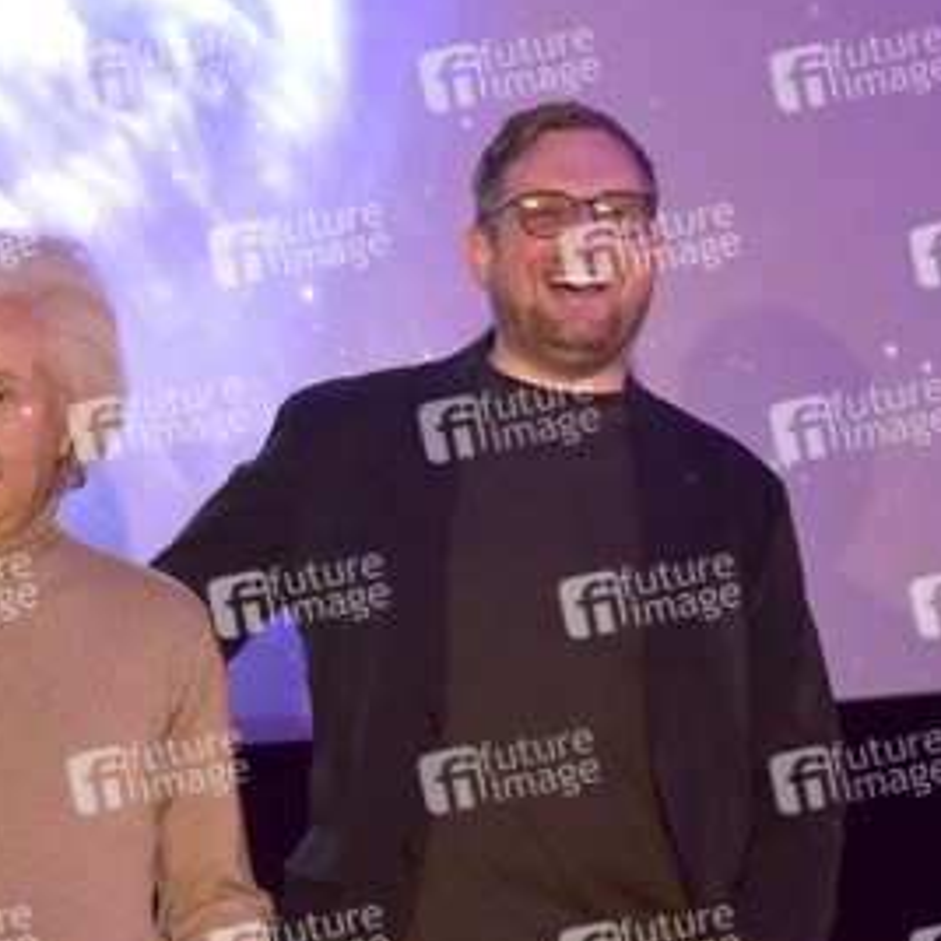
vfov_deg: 12.2
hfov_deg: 12.2
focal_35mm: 143
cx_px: 205
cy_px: 509
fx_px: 4398
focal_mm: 100
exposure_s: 1/125
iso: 2500
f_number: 5.6
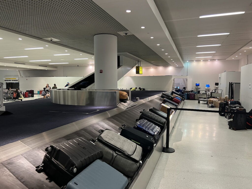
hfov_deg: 67.3
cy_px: 94
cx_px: 126
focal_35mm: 26
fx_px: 189
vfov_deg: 53.1
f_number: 1.5
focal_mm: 5.7
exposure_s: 1/60
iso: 200
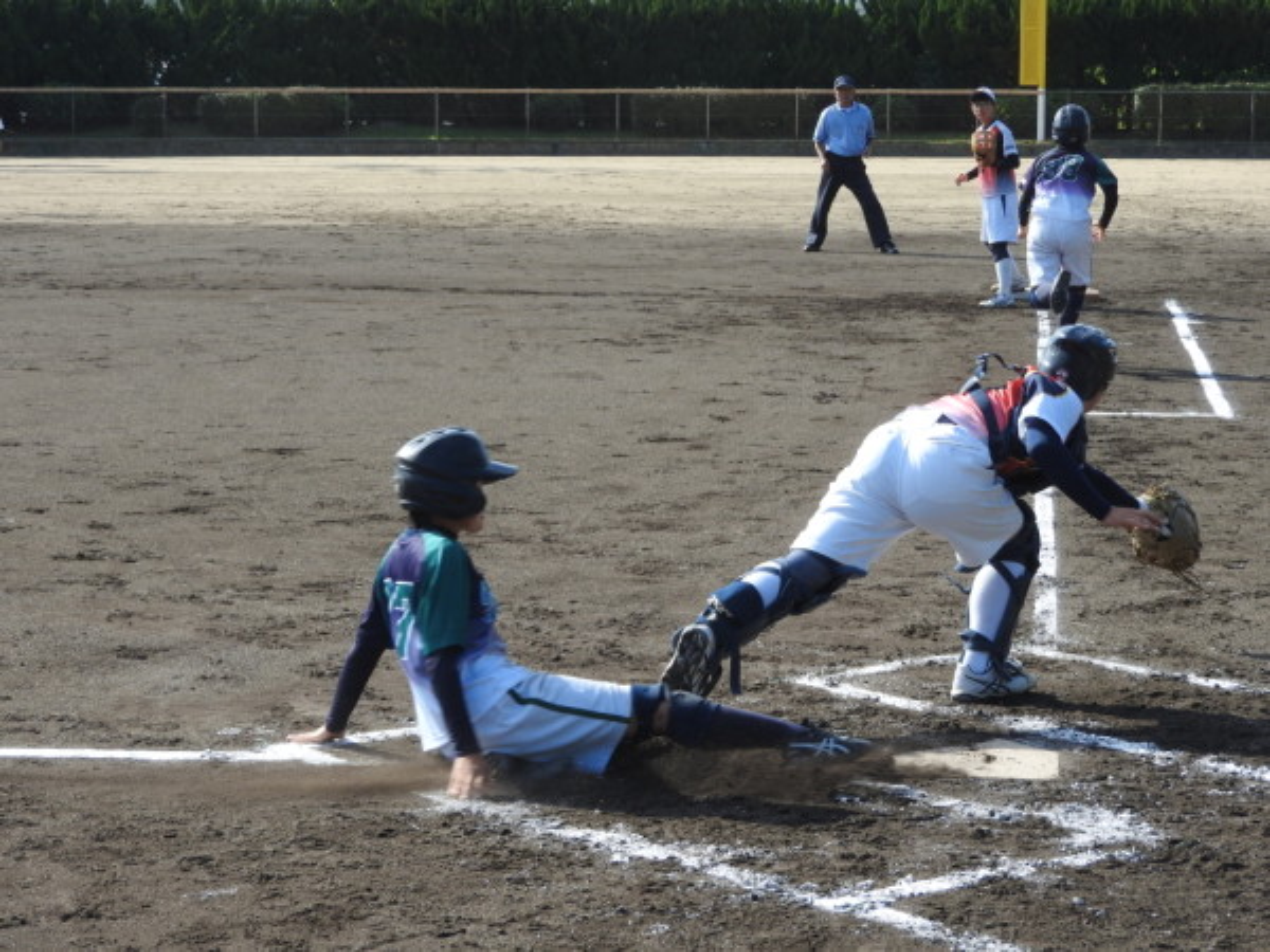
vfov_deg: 15.6
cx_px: 635
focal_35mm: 95
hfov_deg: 20.7
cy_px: 476
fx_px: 3485
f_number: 4.8
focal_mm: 17
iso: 100
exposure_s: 1/400
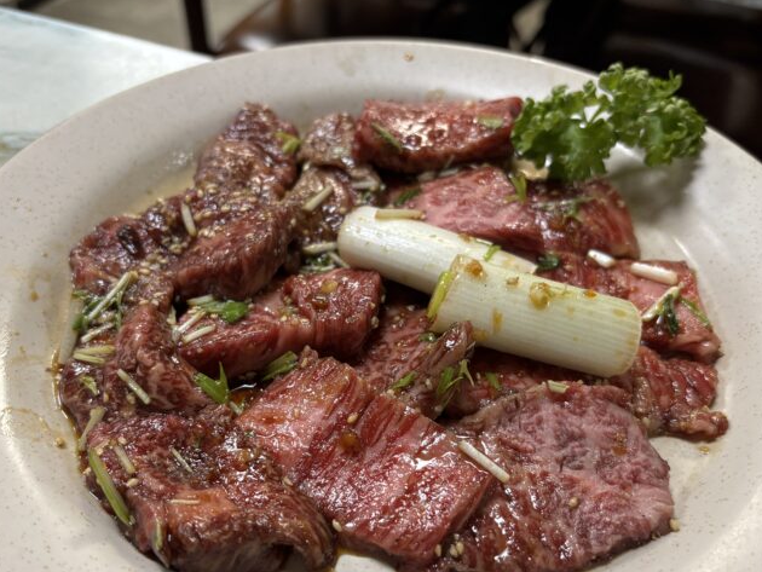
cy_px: 356
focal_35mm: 33
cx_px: 380
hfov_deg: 55.3
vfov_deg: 42.7
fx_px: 727
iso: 160
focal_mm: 5.96
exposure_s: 1/50
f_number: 1.6
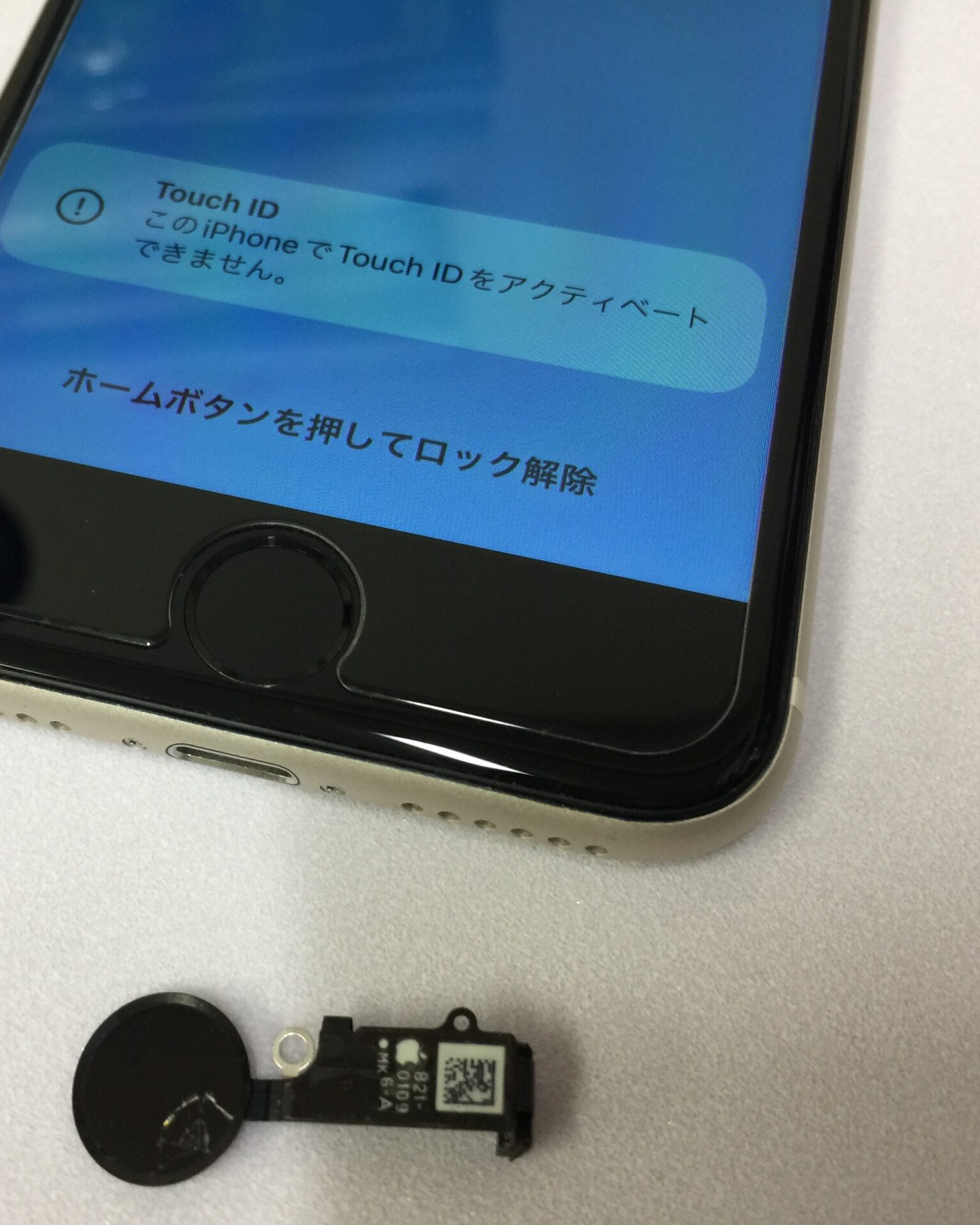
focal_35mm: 38
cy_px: 616
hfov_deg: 38.7
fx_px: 1377
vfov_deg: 47.9
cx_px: 322
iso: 50
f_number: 2.2
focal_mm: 4.15
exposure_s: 1/33
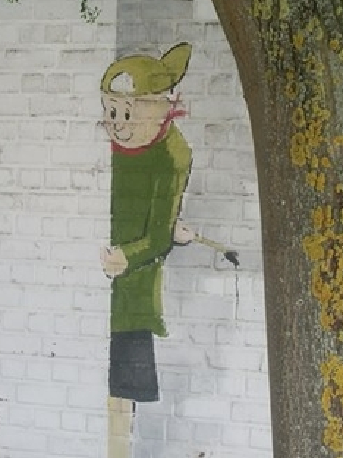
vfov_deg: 20.5
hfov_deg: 15.4
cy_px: 239
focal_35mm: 96
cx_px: 188
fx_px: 1271
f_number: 3.6
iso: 80
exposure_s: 1/160
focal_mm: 8.8
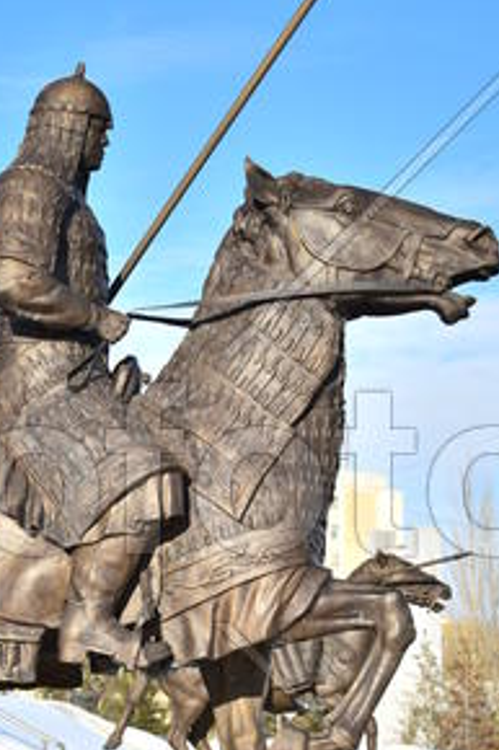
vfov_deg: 21.2
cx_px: 89
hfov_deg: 14.1
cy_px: 491
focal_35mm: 96
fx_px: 1998
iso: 100
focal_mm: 32
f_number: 4.2
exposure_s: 1/1000
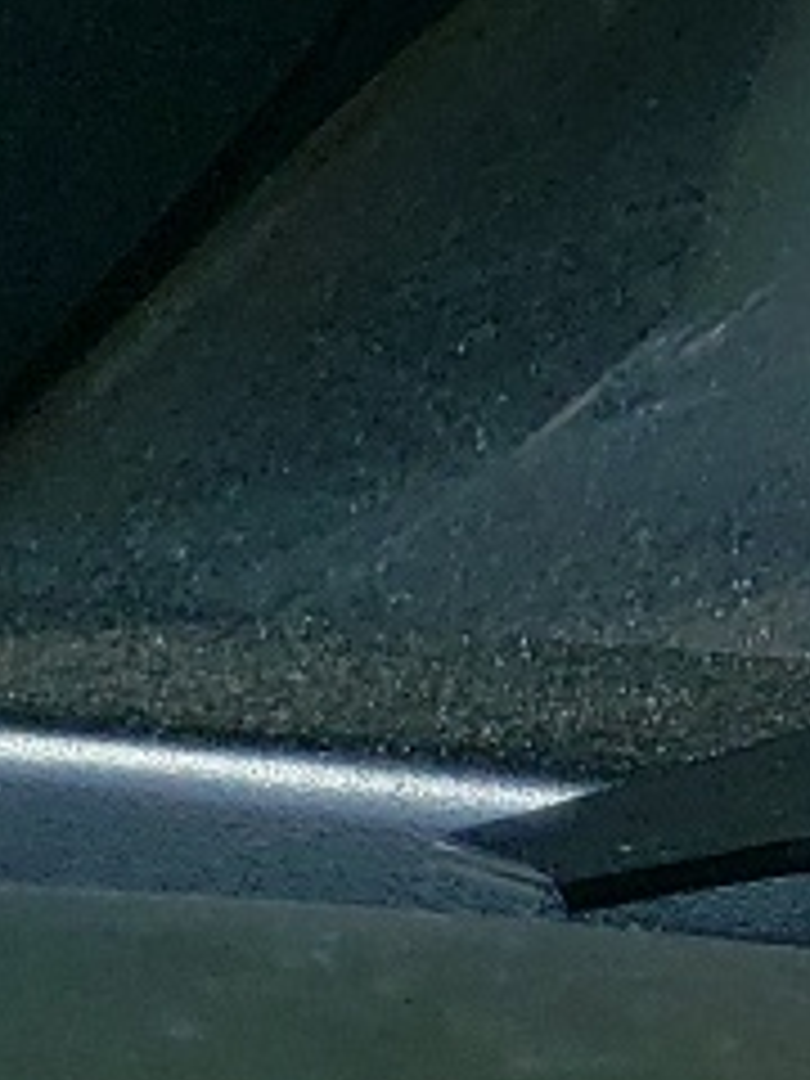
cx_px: 3051
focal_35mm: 173
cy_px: 104
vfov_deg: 11.4
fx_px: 5398
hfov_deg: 6.9
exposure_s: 1/667
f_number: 1.5
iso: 50
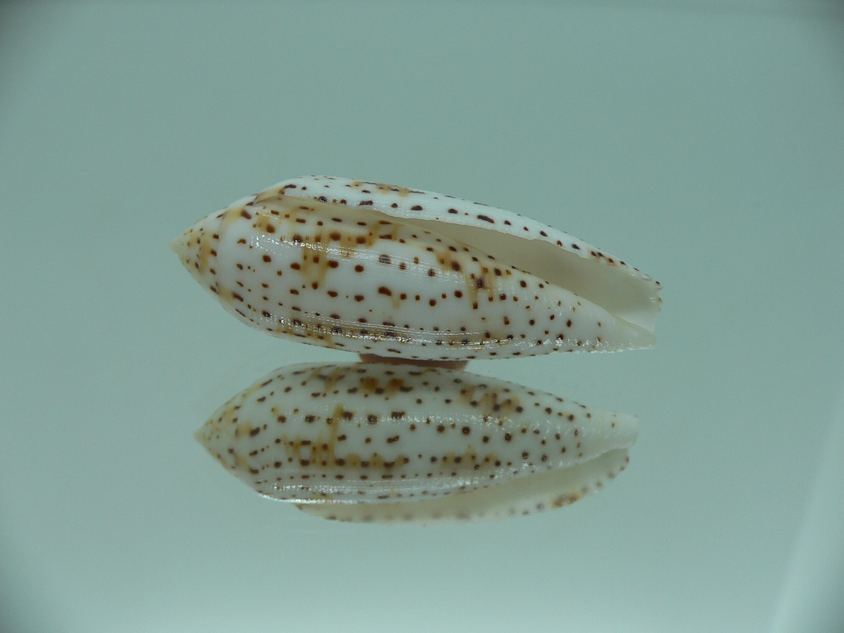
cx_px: 422
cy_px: 316
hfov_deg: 52.6
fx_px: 853
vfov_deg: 40.7
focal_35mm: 35
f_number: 2.8
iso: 80
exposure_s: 1/80
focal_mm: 4.6
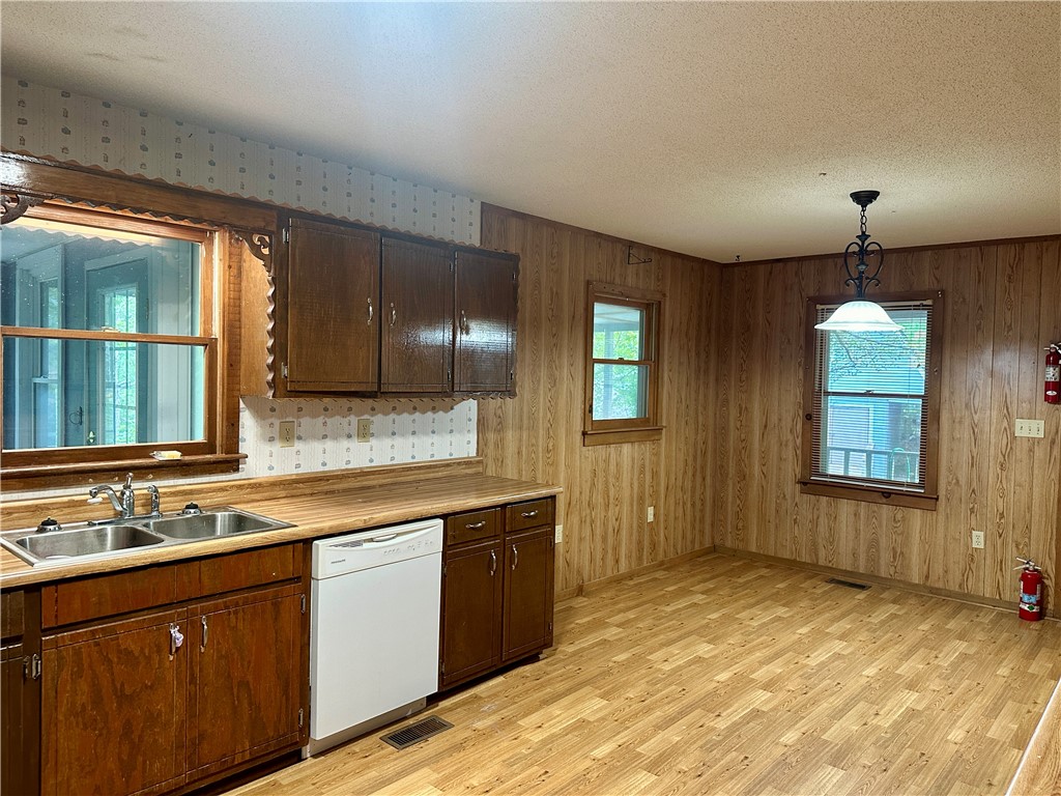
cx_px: 530
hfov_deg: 71.6
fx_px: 736
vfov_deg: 56.8
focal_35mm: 24
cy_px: 398
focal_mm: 6.86
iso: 250
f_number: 1.78
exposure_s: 1/60
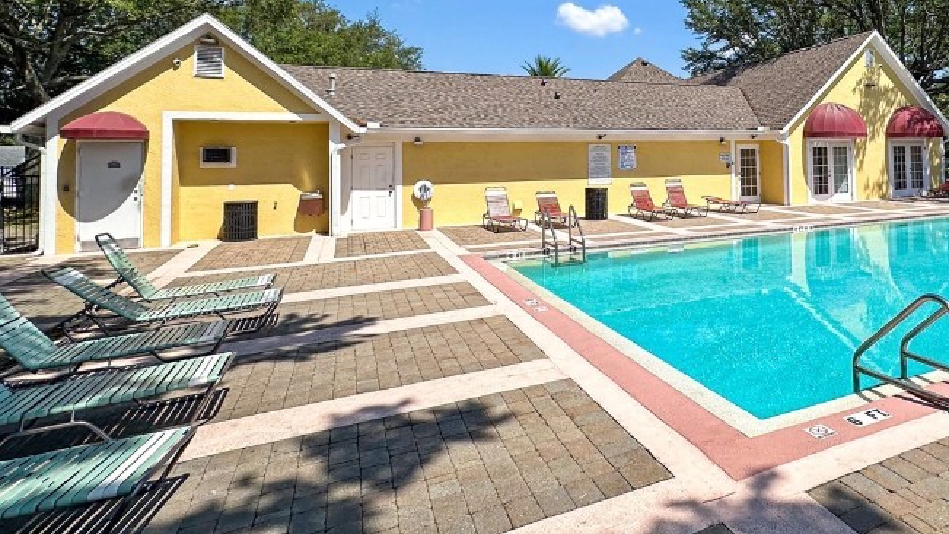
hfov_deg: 72.5
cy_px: 137
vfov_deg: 46.1
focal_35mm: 24
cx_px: 676
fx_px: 604
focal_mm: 2.22
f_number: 2.2
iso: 50
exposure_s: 1/3400
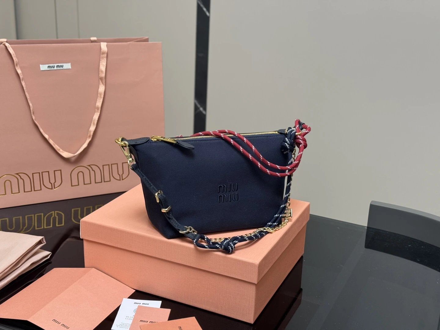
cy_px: 165
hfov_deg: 39.7
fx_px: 610
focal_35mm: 48
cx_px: 220
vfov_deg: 30.3
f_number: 1.78
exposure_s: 1/60
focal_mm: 6.76
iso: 100
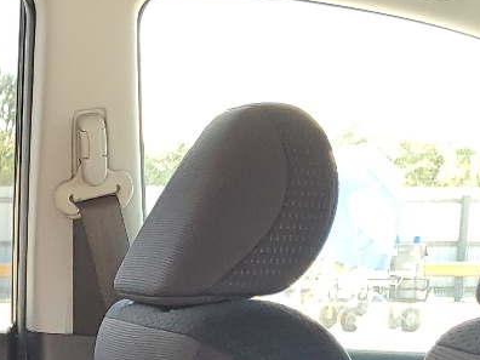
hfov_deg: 17.3
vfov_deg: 12.9
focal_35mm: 105
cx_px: -185
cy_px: 634
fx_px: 1456
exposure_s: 1/172
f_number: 1.5
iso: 50
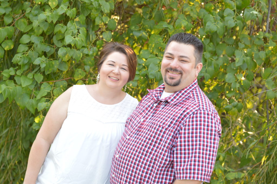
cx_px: 138
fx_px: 807
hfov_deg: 19.5
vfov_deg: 13.0
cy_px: 92
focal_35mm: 105
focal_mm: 70
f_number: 3.5
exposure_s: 1/60
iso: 100
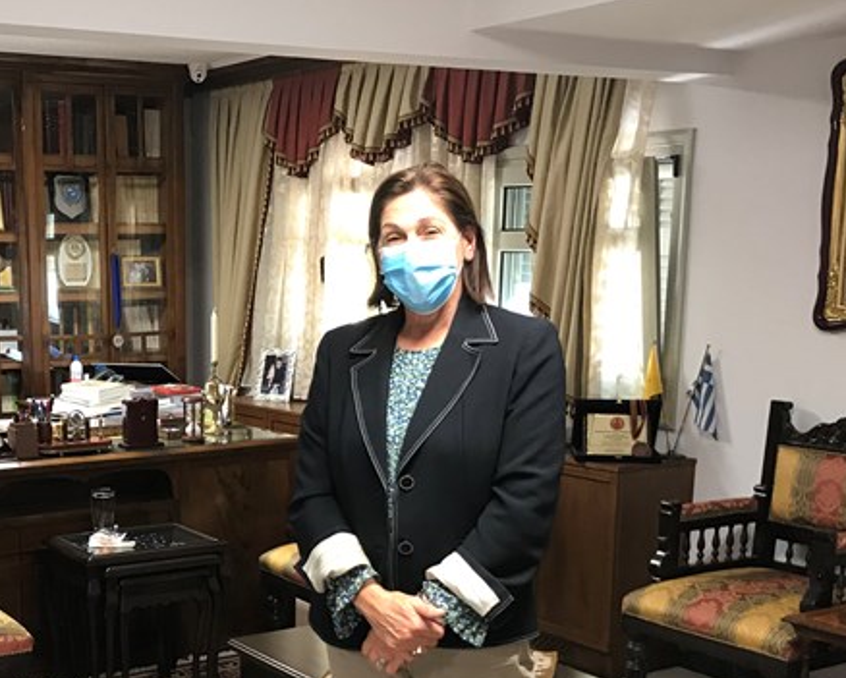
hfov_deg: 34.5
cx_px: 199
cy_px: 516
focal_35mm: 53
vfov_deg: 28.2
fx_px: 1328
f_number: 1.8
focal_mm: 3.99
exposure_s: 1/17
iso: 40
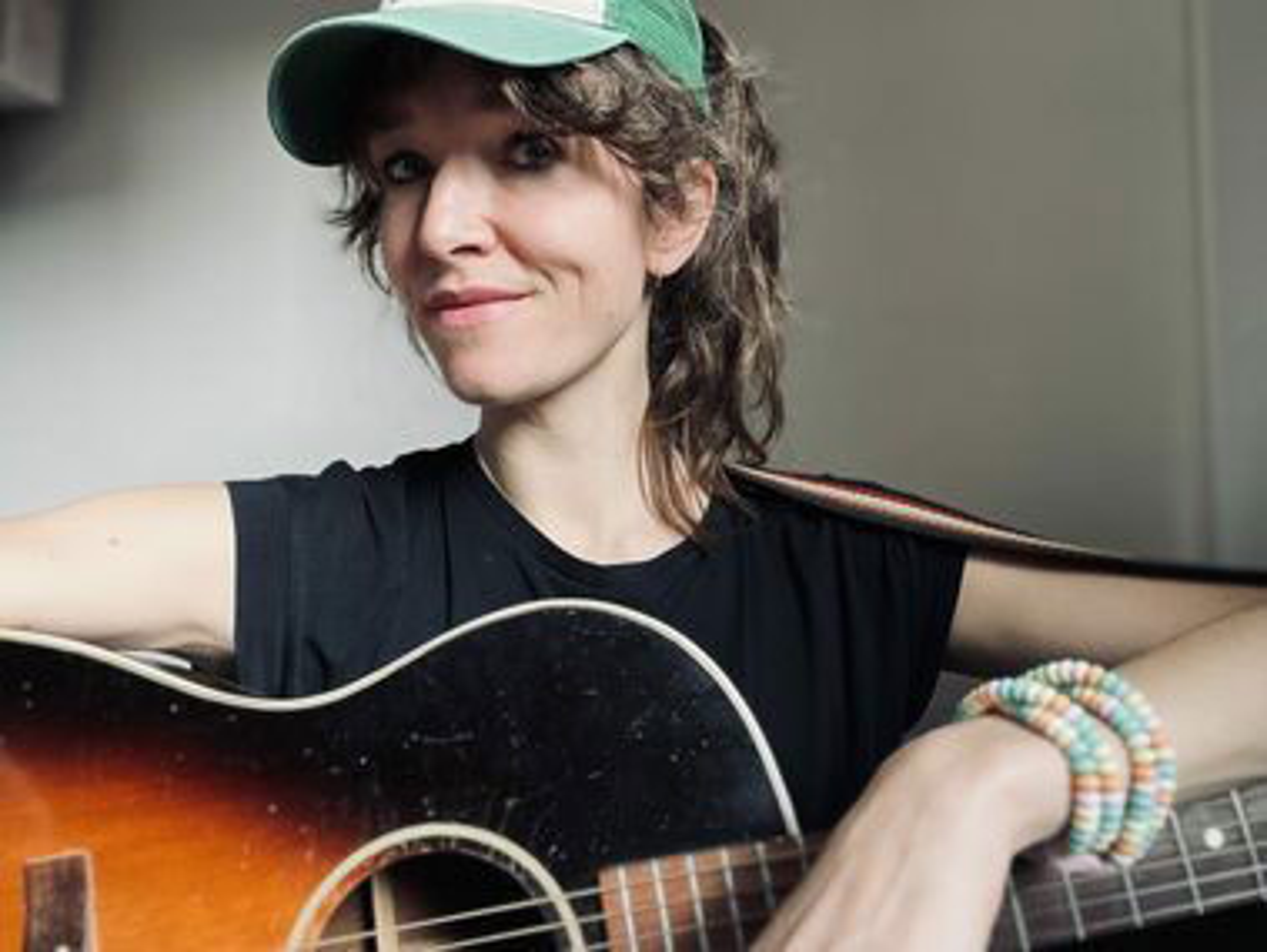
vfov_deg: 46.9
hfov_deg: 59.9
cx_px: 634
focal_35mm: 30
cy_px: 476
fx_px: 1099
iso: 100
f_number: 2.2
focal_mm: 2.71
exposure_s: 1/67
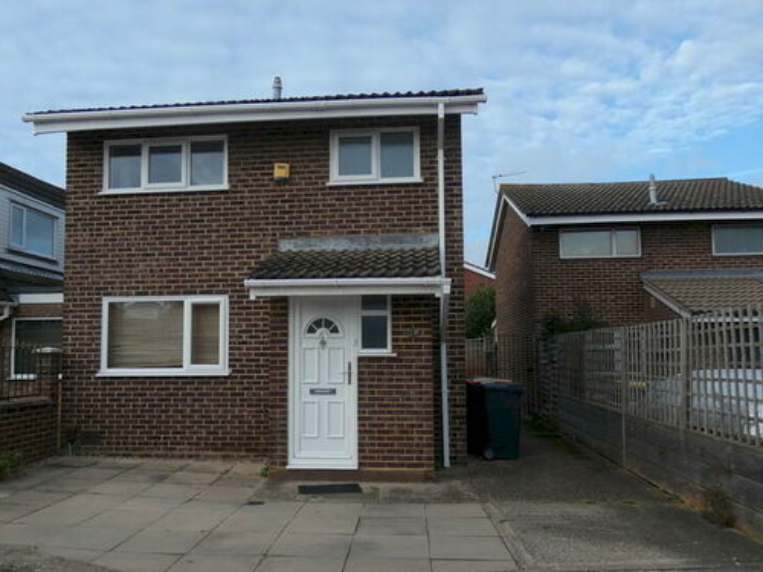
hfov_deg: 63.4
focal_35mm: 28
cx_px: 353
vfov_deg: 49.7
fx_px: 617
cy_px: 306
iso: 80
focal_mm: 3.6
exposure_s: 1/500
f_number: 2.8
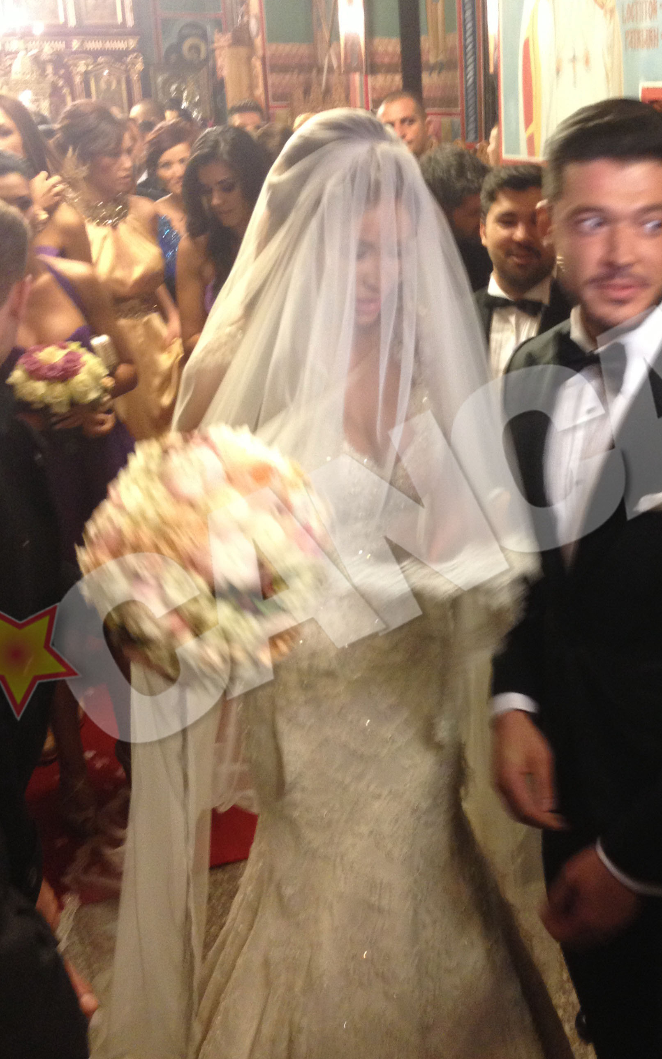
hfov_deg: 27.1
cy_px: 446
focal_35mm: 47
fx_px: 1357
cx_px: 496
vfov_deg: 42.5
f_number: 2.4
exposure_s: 1/20
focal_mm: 4.28
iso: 160
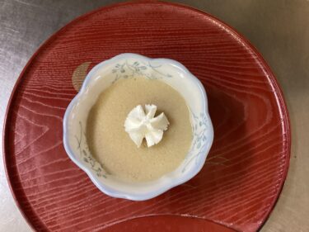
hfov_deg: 58.4
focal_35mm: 31
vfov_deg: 45.4
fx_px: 277
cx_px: 154
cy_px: 116
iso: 320
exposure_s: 1/60
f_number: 2.4
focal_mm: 3.3
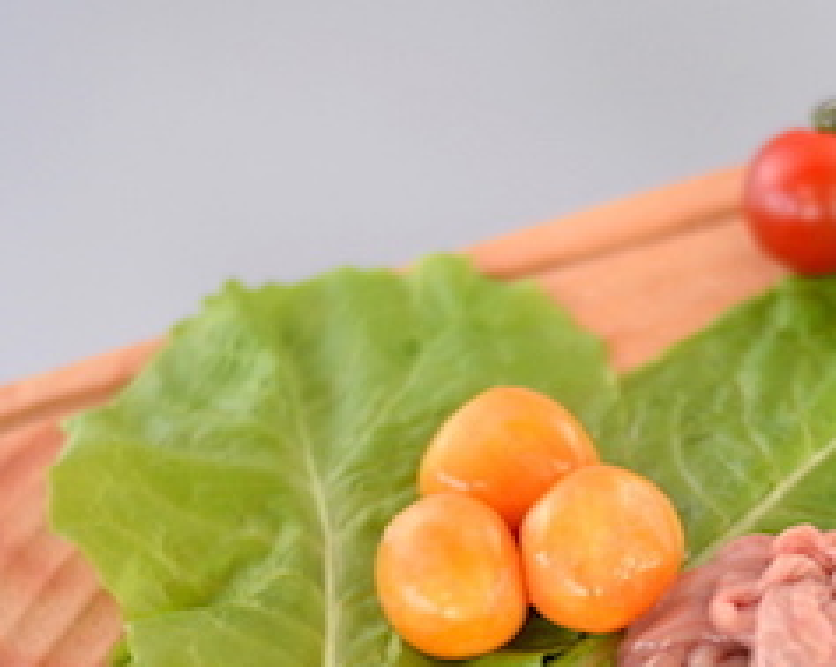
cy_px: 554
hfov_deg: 14.8
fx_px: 3188
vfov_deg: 11.9
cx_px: 780
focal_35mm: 129
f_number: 1.8
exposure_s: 1/2000
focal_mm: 50
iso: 1000
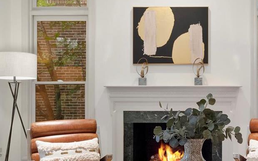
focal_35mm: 42
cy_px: 103
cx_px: 180
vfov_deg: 30.4
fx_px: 295
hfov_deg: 46.2
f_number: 7.1
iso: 400
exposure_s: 1/8
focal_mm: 8
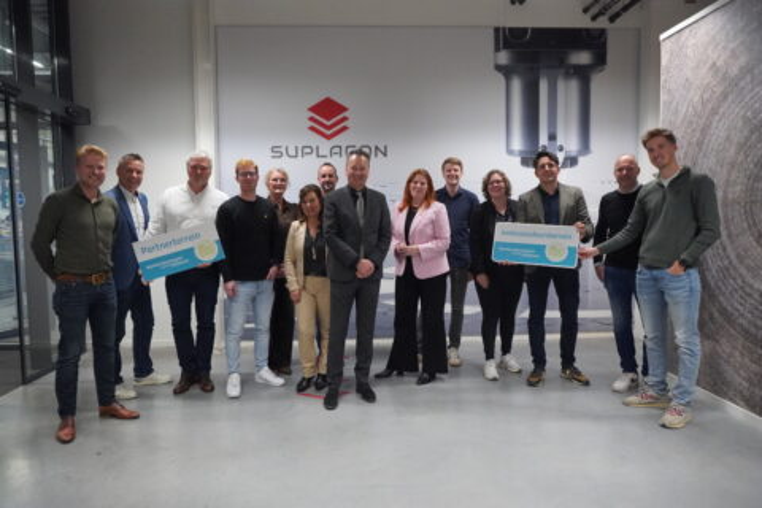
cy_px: 254
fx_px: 508
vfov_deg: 53.1
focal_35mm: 24
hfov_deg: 73.7
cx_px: 381
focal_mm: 16
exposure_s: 1/160
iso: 5000
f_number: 4
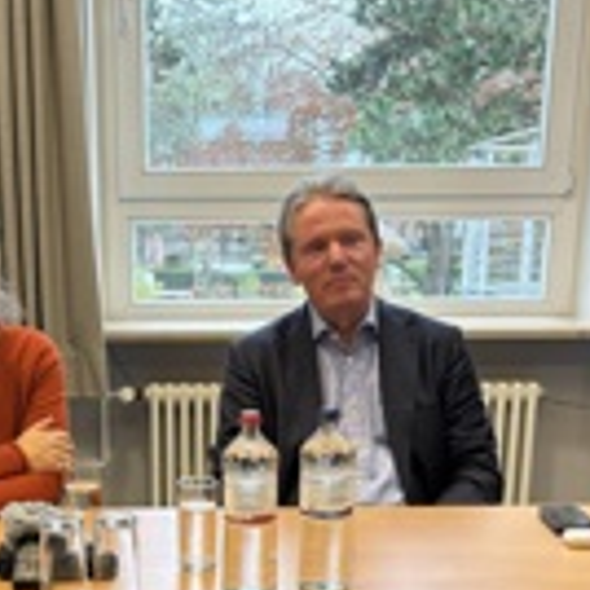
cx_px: 170
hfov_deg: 28.8
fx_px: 1138
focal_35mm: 59
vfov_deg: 28.0
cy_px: 531
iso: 80
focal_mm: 5.96
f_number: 1.6
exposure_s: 1/50
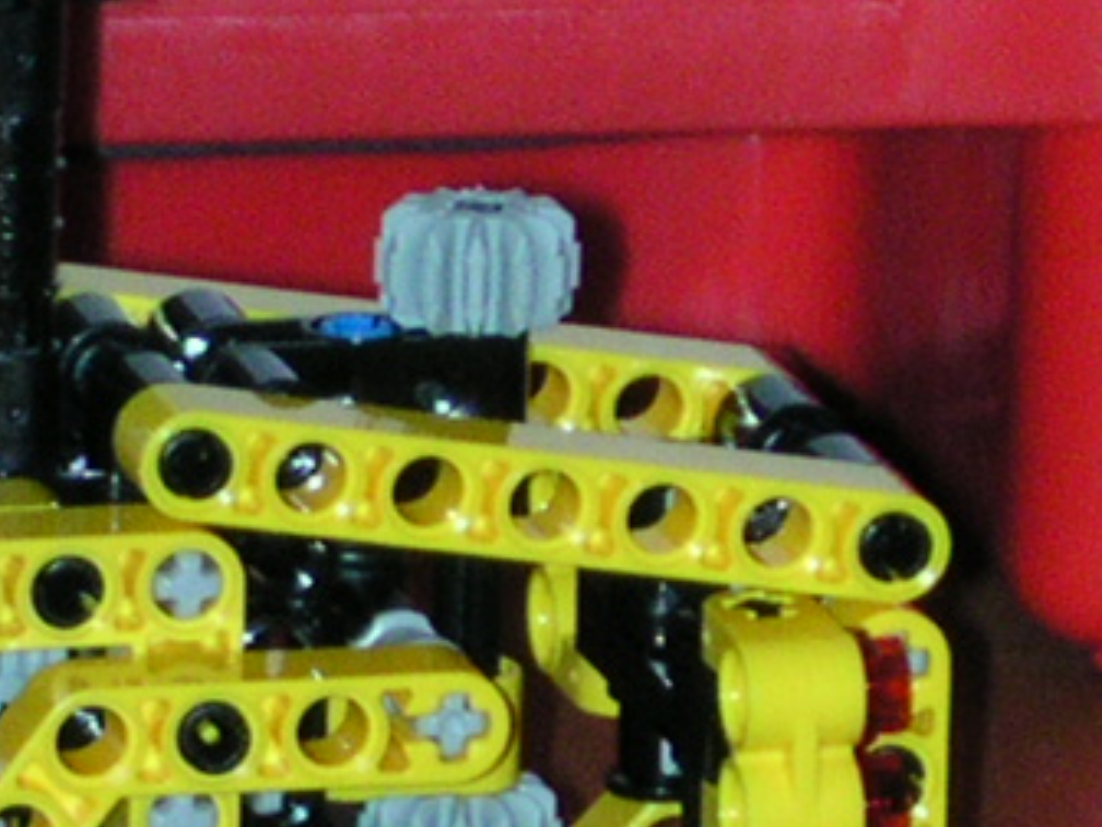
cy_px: 971
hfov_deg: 3.7
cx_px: -377
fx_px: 16841
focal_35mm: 529
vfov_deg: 2.8
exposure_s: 1/60
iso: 196
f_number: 4.8
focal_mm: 16.8
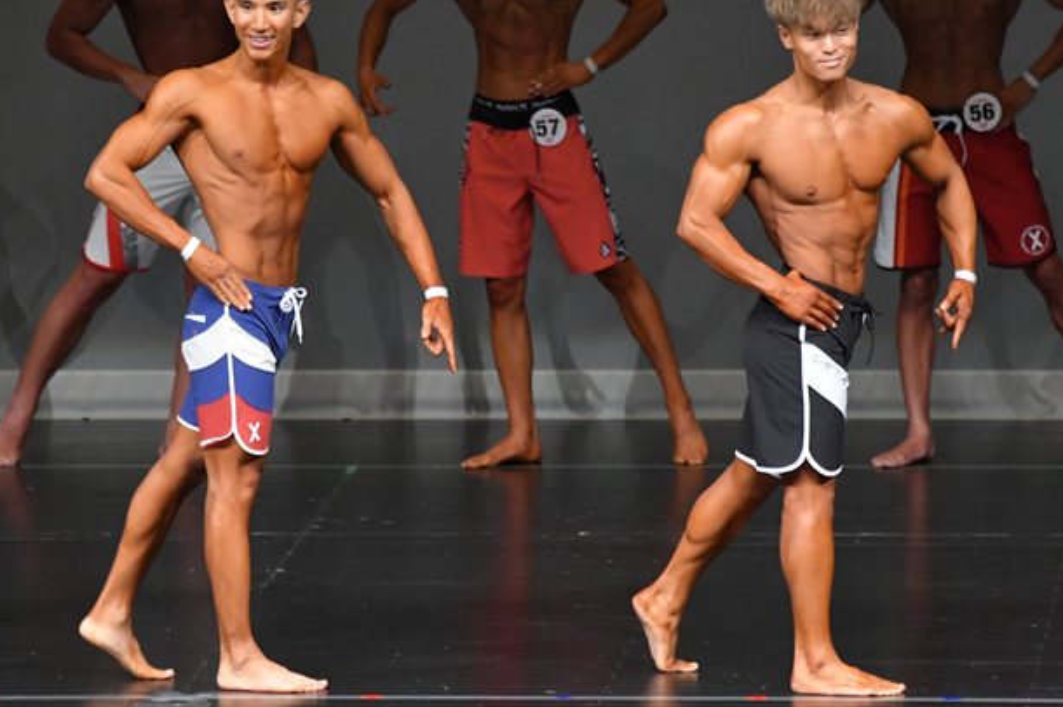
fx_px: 11804
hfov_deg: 5.2
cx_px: 492
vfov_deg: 3.4
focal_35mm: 400
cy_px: 352
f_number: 5.6
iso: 4000
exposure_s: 1/400
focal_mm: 210
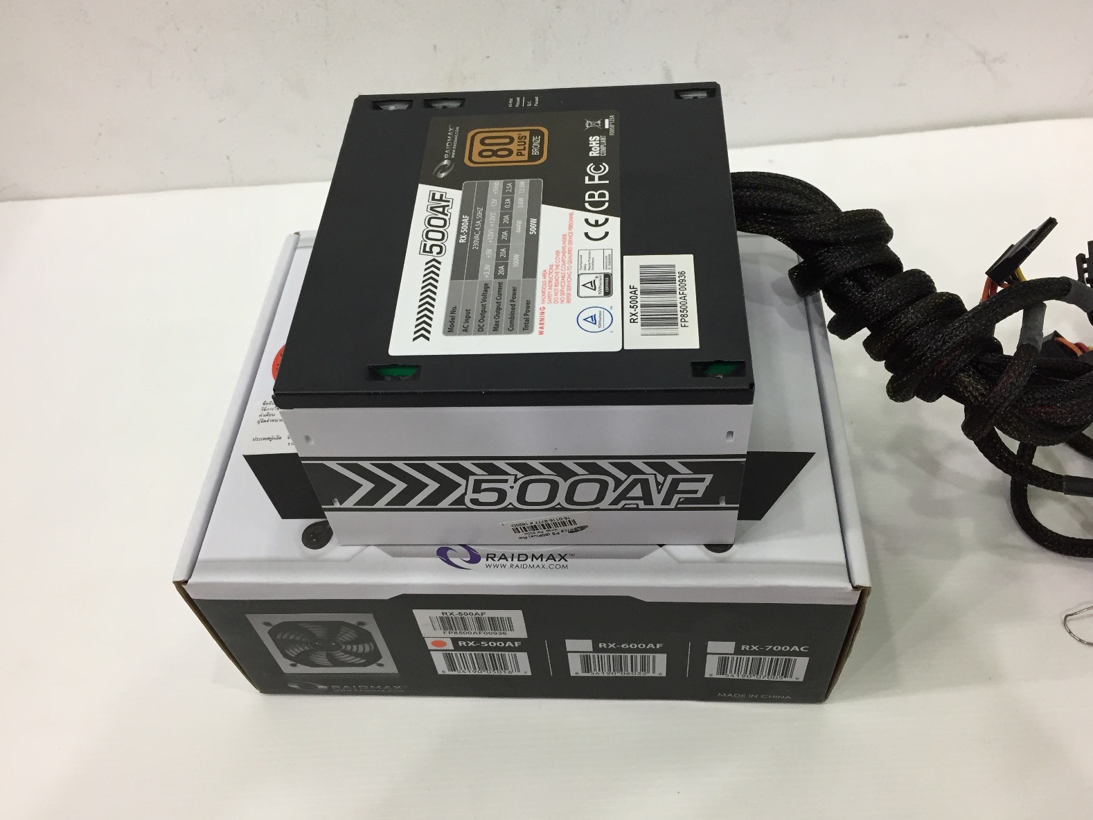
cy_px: 396
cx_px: 555
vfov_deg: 46.8
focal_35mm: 30
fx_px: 947
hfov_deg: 60.0
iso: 64
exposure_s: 1/33
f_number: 2.2
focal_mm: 4.15
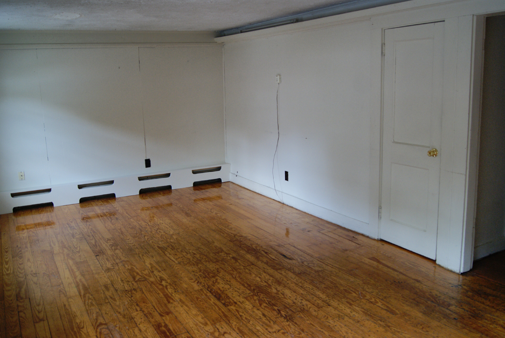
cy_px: 169
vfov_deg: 40.1
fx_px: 463
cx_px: 252
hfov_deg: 57.2
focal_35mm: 33
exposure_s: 1/25
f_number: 4
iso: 400
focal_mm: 22
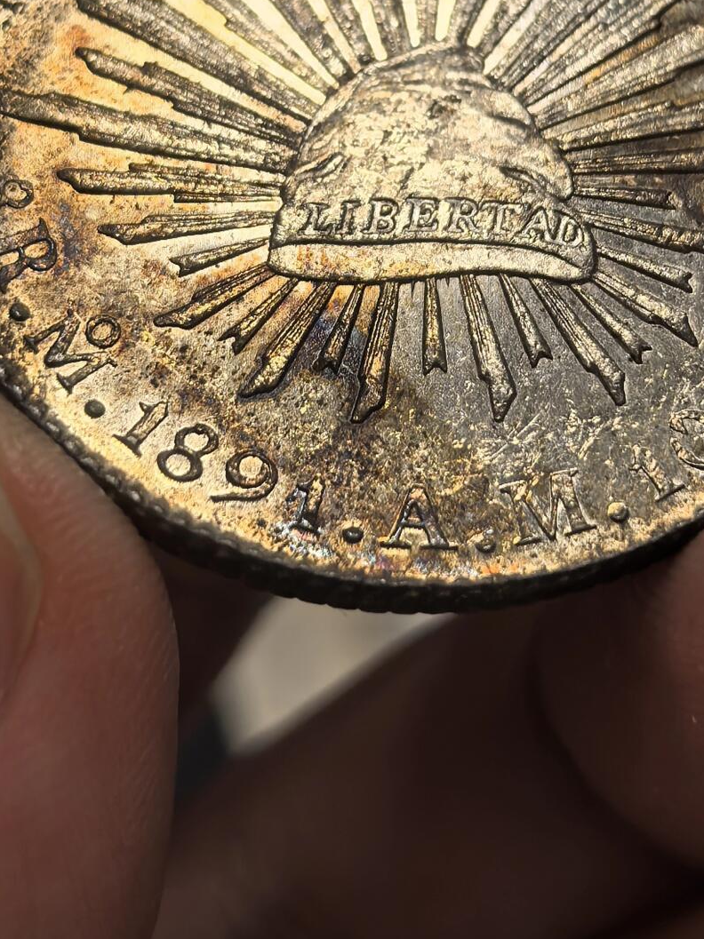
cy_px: 164
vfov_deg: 21.0
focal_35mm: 92
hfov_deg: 16.0
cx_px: 399
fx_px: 2496
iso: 50
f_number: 2
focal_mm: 6.98
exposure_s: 1/102
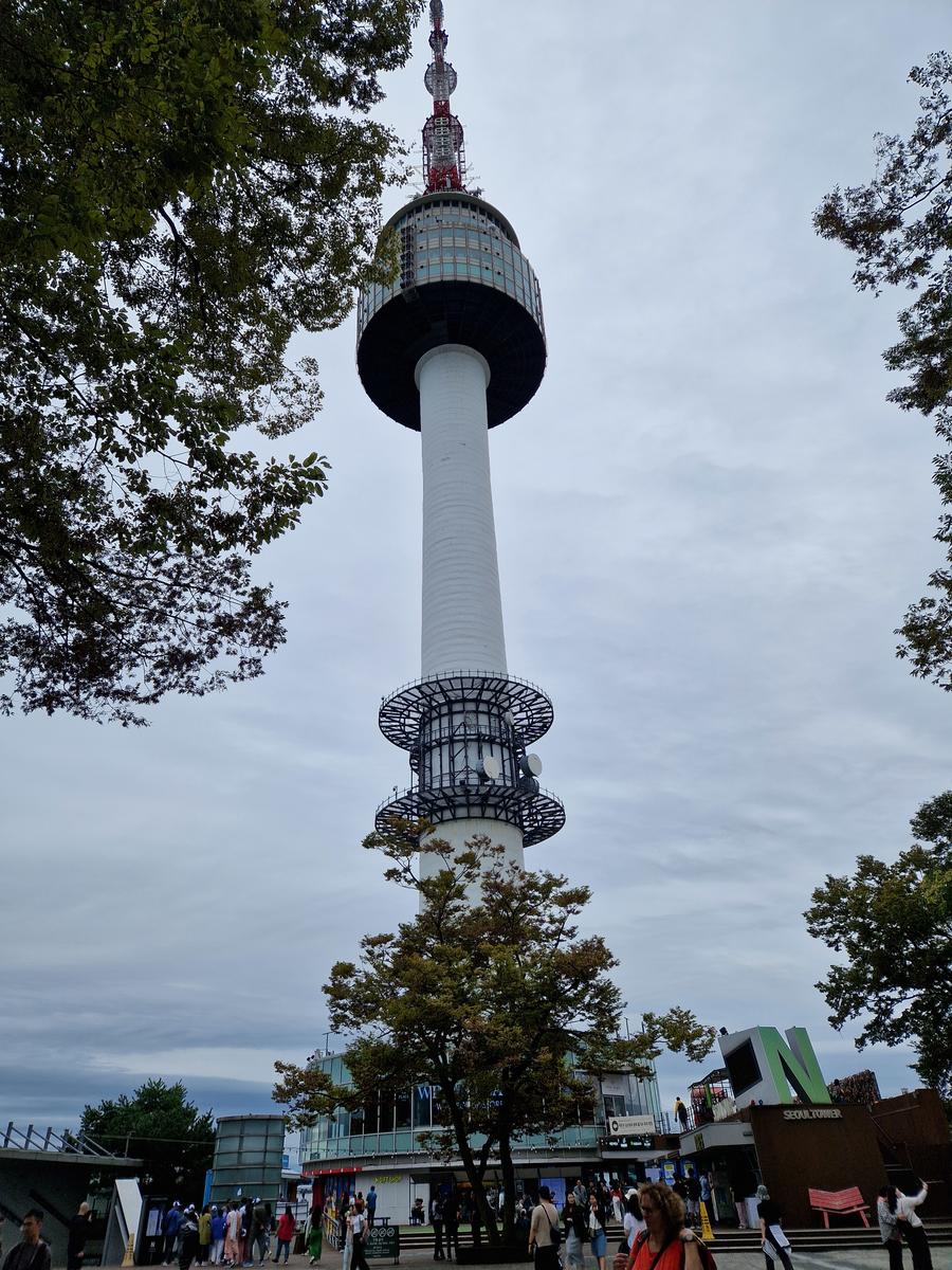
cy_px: 635
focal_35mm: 23
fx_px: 843
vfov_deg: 73.9
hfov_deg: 58.9
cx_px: 476
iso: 50
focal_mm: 5.4
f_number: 1.8
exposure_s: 1/3624
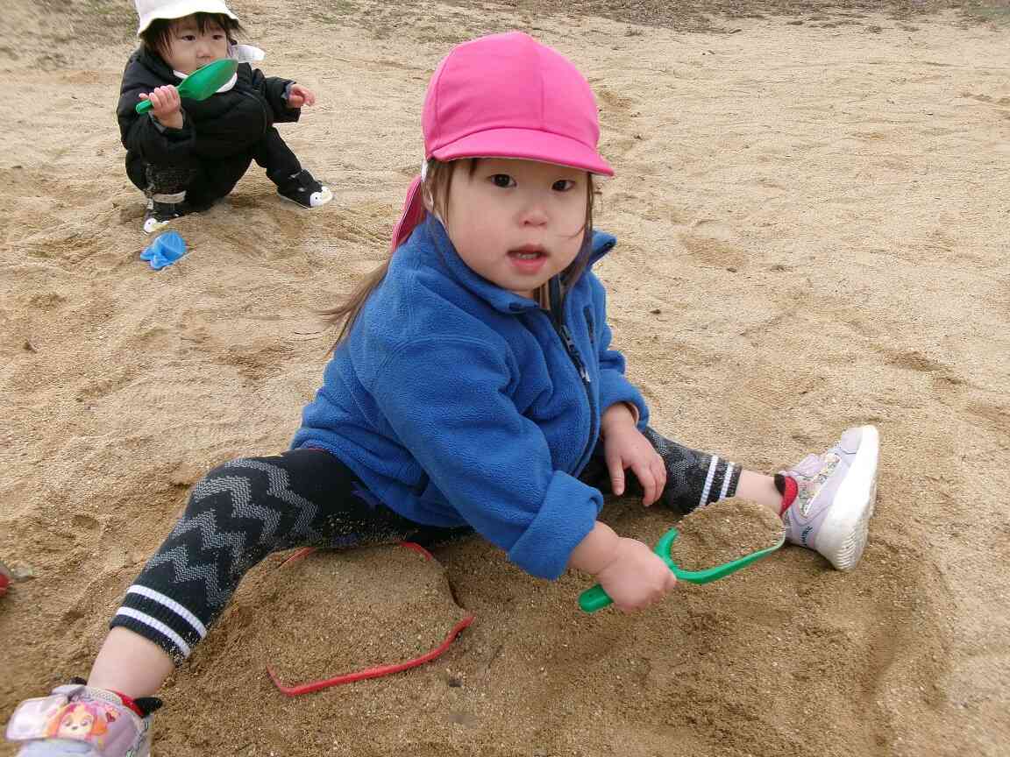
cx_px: 505
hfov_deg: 63.4
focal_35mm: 28
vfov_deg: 49.7
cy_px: 378
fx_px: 817
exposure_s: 1/240
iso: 100
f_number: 3.9
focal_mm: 5.1
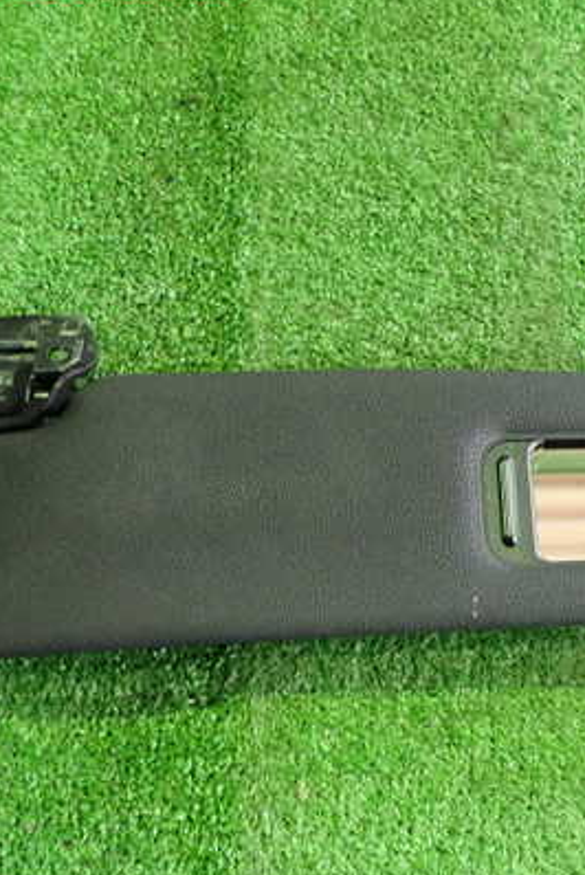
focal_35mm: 47
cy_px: 448
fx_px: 1144
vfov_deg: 41.9
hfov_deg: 27.9
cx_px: 497
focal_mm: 5.4
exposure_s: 1/30
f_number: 2.3
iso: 640
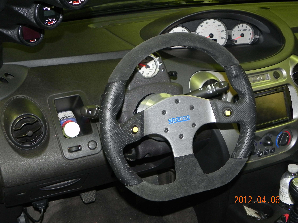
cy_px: 112
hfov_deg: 41.2
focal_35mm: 46
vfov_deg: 31.5
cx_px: 149
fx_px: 396
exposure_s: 1/30
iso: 200
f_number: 3.2
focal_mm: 8.2
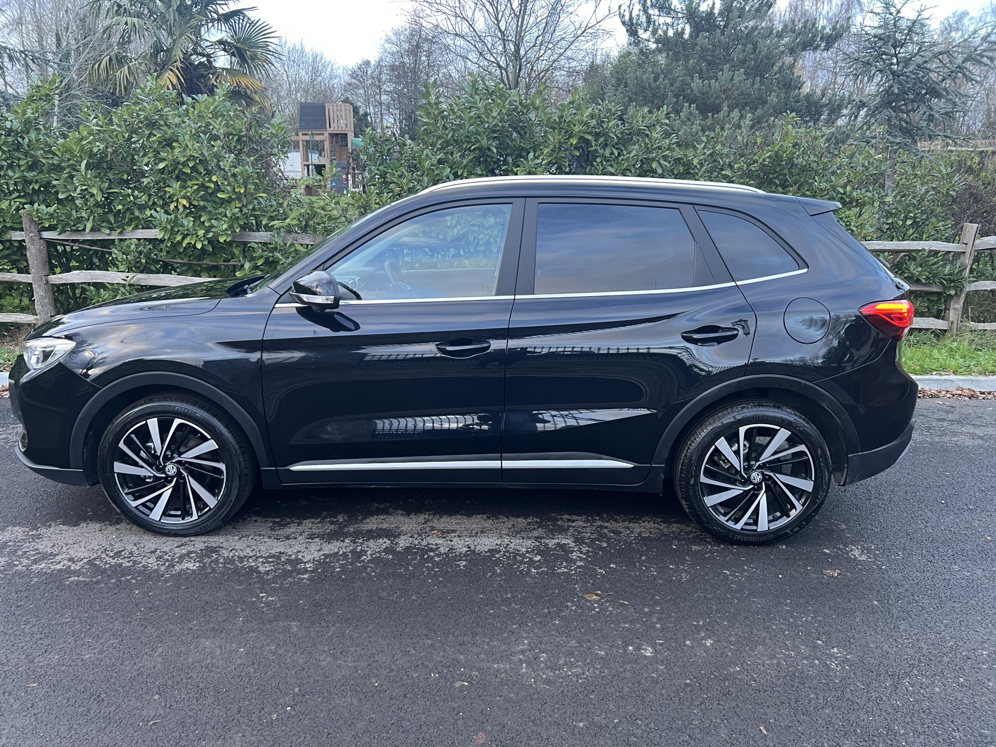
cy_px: 374
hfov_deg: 67.3
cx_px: 498
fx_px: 748
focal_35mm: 26
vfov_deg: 53.1
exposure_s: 1/89
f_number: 1.5
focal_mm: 5.7
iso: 125
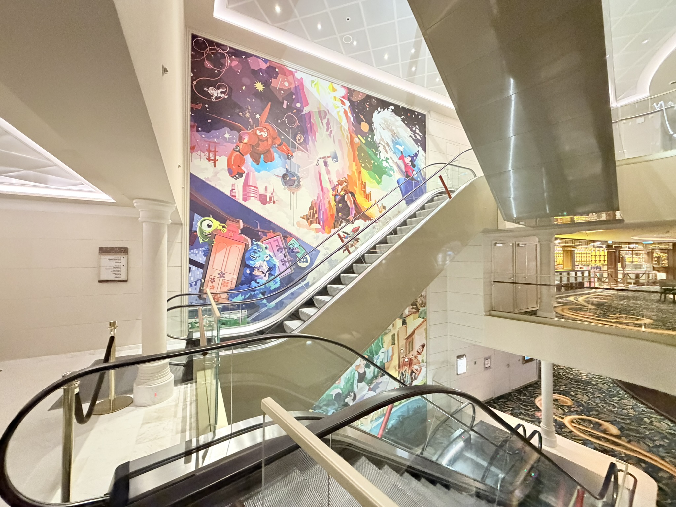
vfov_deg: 85.7
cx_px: 338
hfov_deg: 102.1
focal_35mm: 14
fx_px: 273
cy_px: 254
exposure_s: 1/59
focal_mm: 2.22
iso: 1000
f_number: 2.2
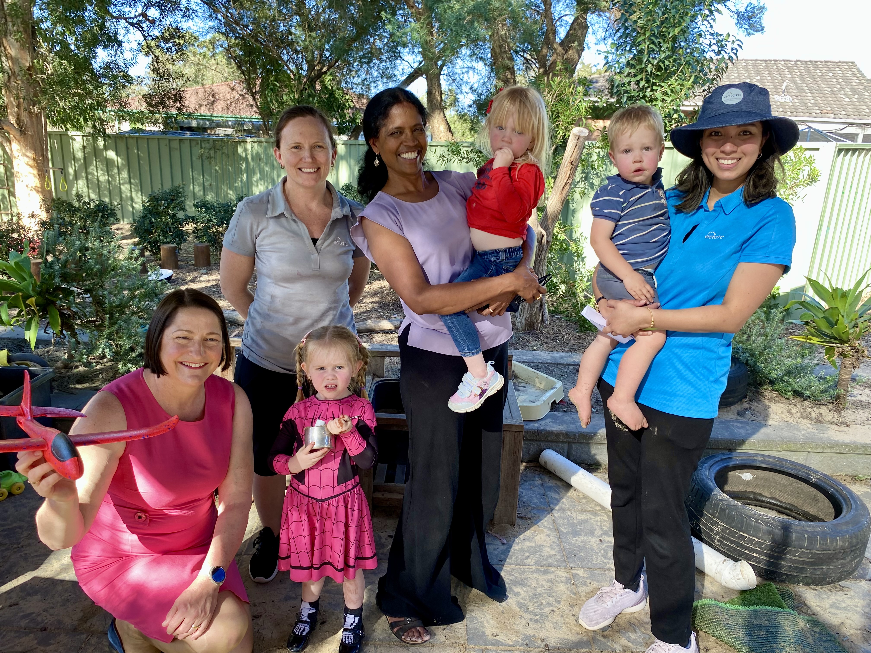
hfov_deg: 67.3
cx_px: 436
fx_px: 654
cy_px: 326
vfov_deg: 53.1
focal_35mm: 26
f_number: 1.8
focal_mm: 4.25
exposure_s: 1/126
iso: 32
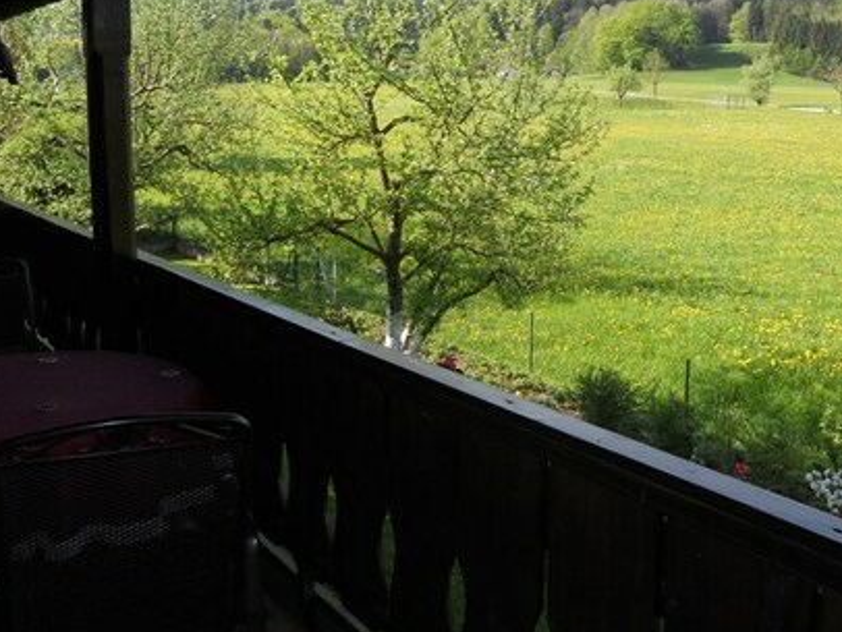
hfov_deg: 47.8
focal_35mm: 39
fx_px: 949
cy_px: 209
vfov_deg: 36.5
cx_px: 397
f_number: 3.2
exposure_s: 1/400
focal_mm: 4.9
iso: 80
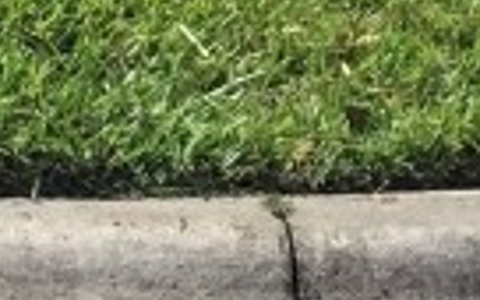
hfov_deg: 8.5
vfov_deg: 4.9
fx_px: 3231
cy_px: -780
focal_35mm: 247
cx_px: 251
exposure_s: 1/1359
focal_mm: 3.3
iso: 25
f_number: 2.4
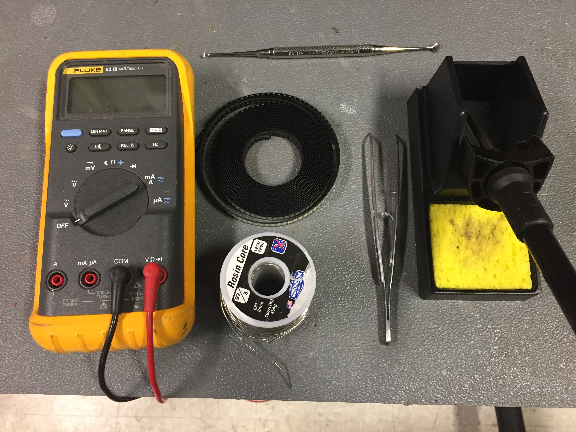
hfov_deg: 61.7
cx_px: 288
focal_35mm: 29
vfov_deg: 48.2
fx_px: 483
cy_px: 216
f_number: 2.2
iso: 160
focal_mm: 4.15
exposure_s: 1/30
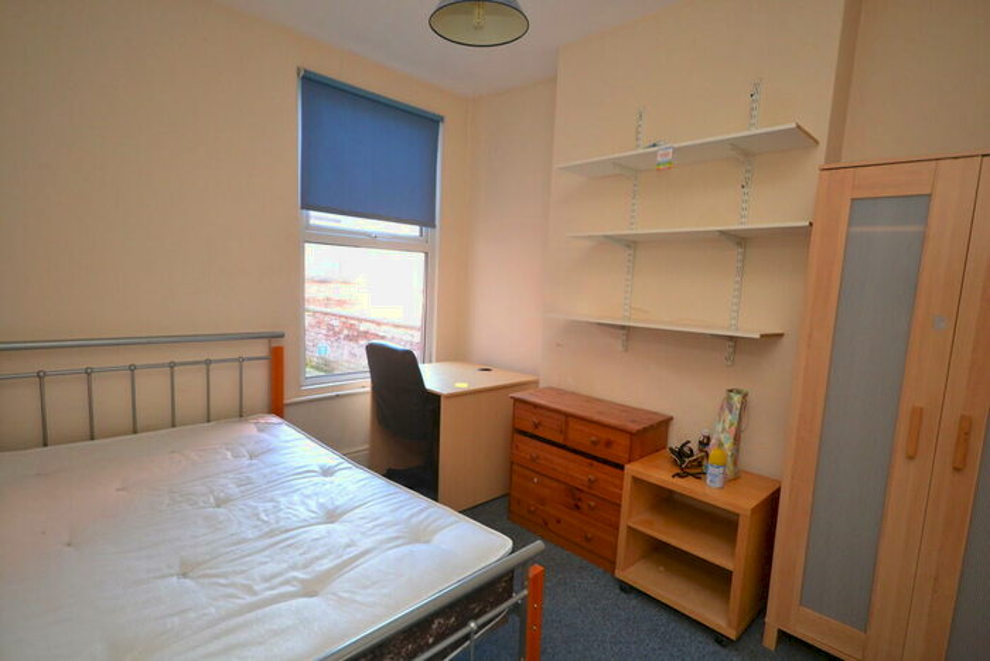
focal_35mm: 18
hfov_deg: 90.0
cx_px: 495
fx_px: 495
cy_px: 330
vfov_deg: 67.4
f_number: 4.5
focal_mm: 12
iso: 1100
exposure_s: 1/60
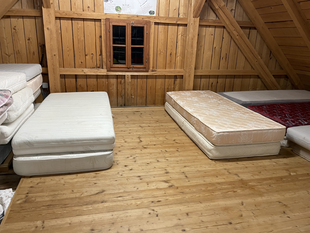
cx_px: 155
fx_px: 233
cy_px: 116
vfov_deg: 53.1
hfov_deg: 67.3
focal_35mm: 26
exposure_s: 1/50
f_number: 1.6
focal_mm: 4.2
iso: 200
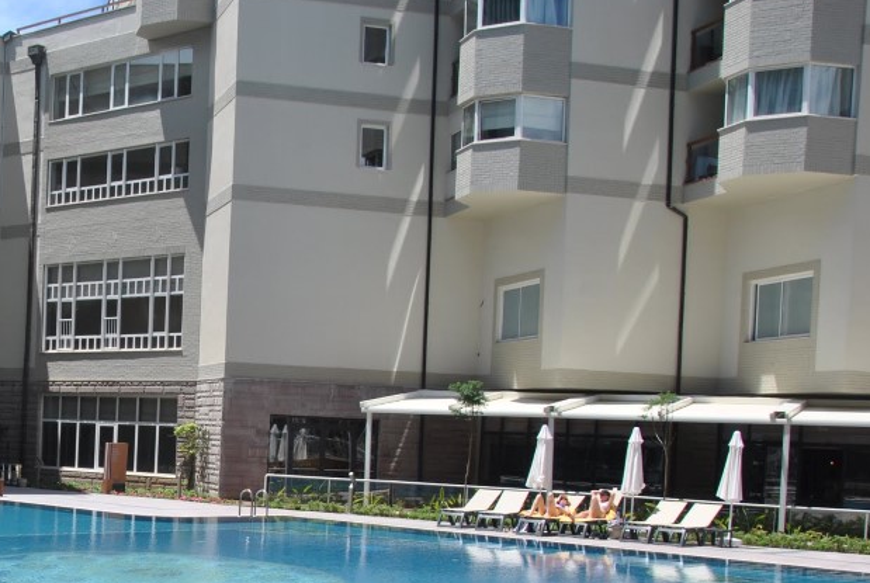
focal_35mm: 50
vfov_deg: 26.4
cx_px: 86
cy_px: 500
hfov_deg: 37.0
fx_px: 1210
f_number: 8
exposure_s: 1/250
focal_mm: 18
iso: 100
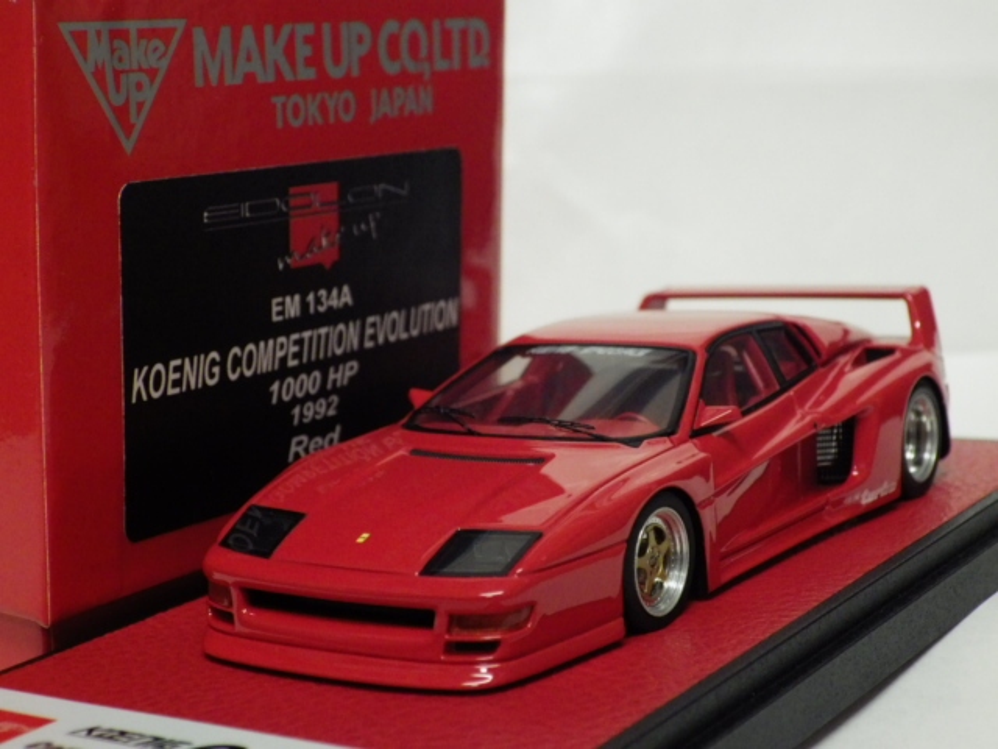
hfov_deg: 27.4
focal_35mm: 71
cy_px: 374
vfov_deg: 20.7
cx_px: 499
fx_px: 2047
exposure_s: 1/30
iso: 800
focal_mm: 12.8
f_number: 4.2
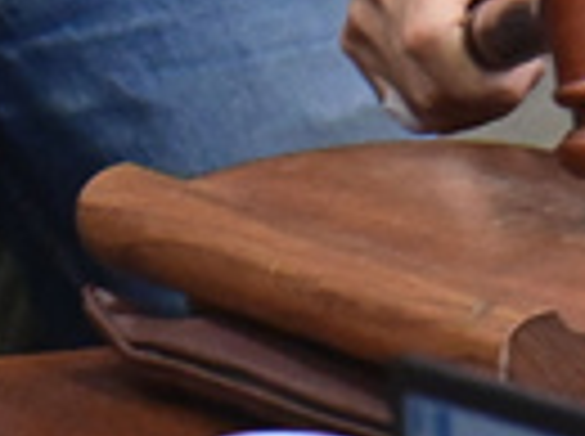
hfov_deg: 2.8
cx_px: 1516
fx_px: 12010
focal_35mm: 712
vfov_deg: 2.1
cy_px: -452
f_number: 8
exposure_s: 1/250
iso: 6400
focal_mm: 120
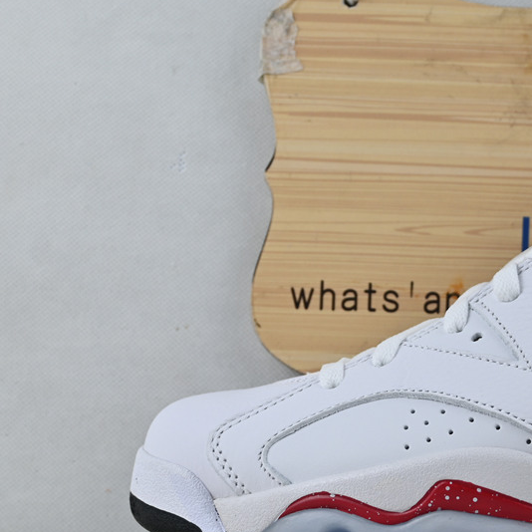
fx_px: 1520
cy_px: 362
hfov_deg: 19.1
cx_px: 574
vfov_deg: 19.8
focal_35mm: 87
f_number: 4.8
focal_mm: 30.5
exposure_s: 1/100
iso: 100
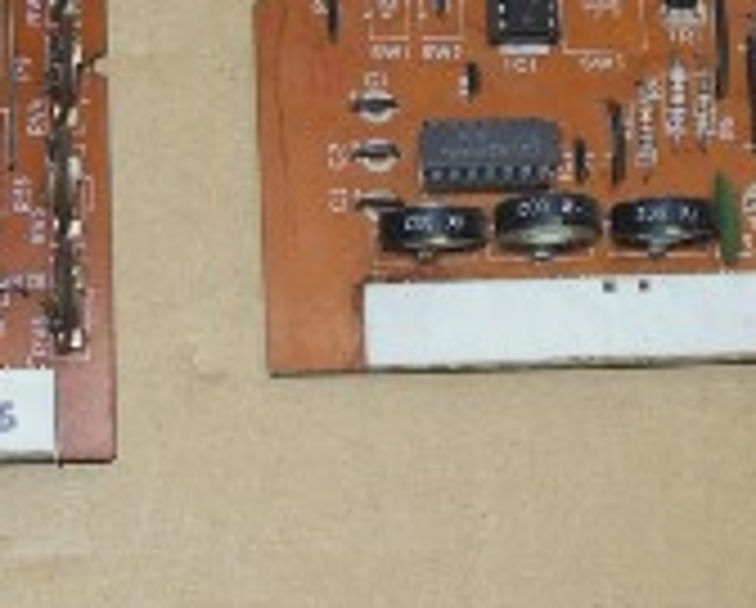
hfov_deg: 13.0
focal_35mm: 148
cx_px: 198
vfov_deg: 10.4
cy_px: 81
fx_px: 3317
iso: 125
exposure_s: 1/60
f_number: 4.1
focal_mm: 10.2
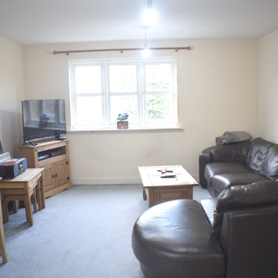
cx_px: 135
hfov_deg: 37.8
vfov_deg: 37.8
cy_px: 138
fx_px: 406
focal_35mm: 45
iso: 100
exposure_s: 1/6
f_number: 3.8
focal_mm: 23
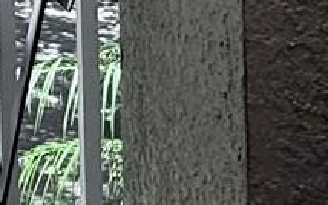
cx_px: -204
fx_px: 993
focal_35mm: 111
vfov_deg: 9.9
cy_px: -341
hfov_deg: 16.6
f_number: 2.2
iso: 50
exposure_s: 1/876
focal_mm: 2.22
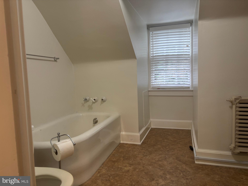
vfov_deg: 53.1
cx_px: 124
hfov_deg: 67.3
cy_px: 93
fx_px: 186
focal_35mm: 26
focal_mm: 5.96
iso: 100
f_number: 1.6
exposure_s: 1/60
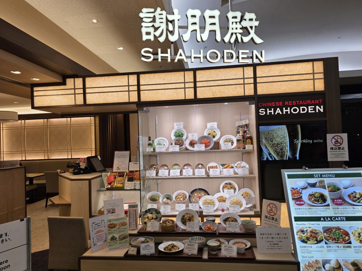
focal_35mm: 24
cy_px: 134
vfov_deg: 56.8
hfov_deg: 71.6
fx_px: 251
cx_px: 180
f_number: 1.7
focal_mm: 6.3
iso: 16
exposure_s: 1/101
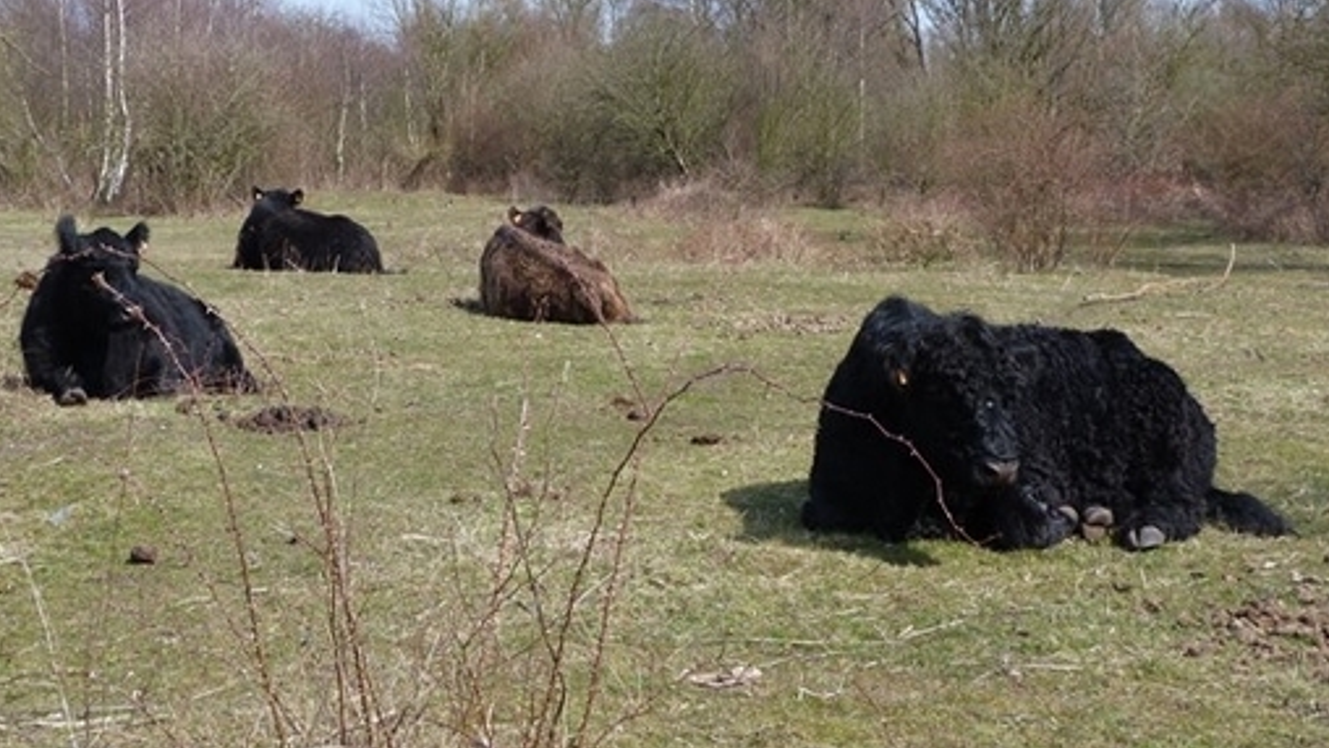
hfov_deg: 33.3
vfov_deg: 19.1
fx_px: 2221
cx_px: 602
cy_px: 264
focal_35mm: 63
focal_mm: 8.7
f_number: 5
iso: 80
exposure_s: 1/200
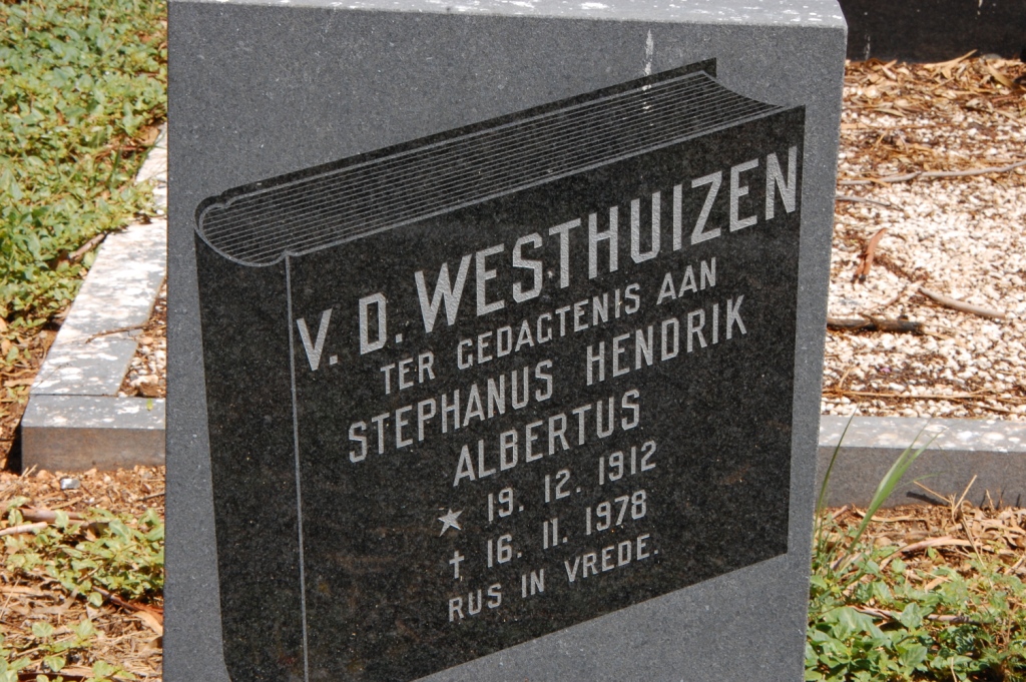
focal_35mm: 128
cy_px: 341
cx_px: 513
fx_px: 3631
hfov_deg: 16.1
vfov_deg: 10.7
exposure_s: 1/125
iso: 400
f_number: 18
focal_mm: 85
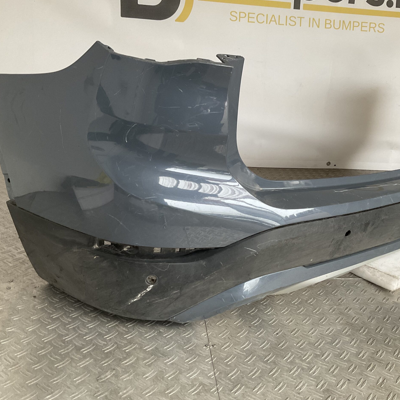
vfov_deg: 47.2
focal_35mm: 35
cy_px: 196
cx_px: 234
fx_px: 458
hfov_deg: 47.0
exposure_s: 1/50
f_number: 1.8
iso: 80
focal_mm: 3
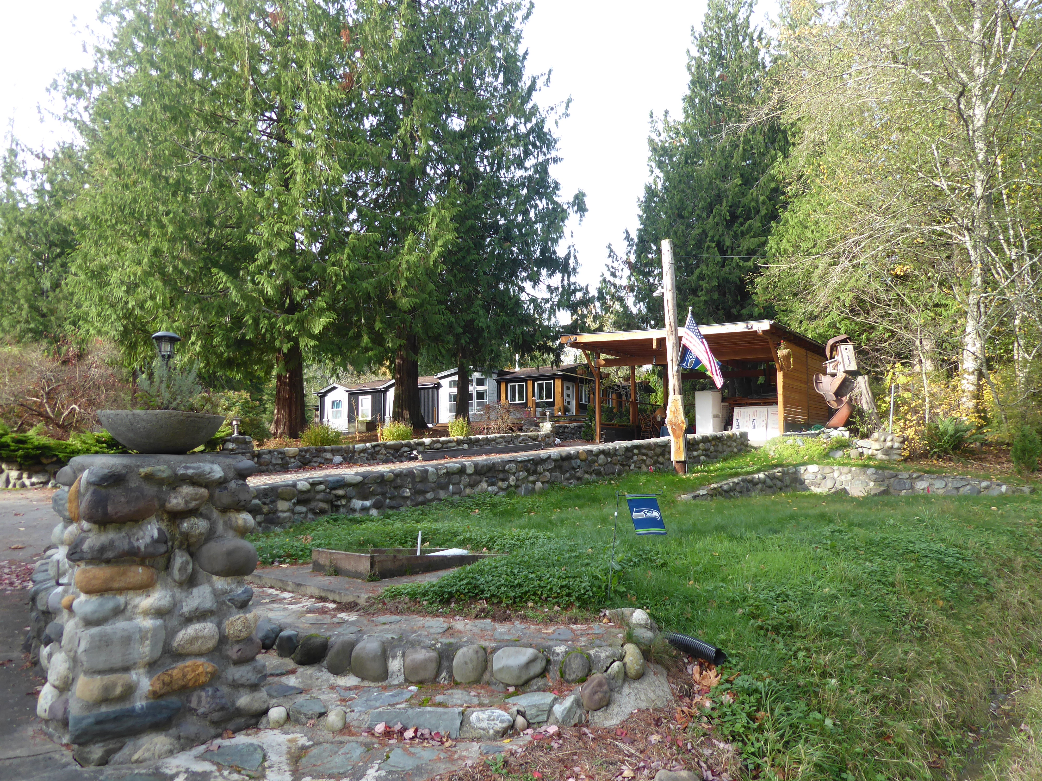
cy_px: 390
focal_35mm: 25
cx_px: 521
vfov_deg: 54.9
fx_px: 753
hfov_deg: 69.4
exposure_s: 1/80
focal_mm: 4.3
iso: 80
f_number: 3.3
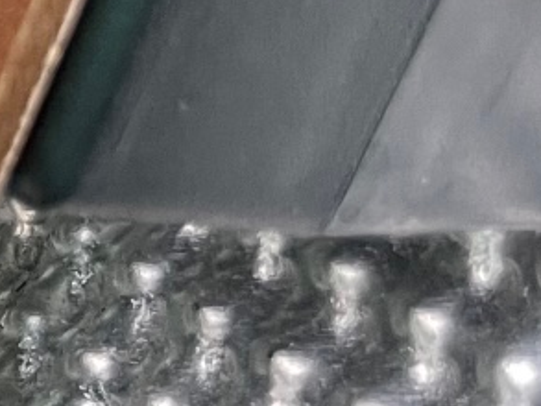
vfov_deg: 8.2
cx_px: -1060
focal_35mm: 179
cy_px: -87
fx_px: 2799
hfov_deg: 9.0
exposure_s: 1/60
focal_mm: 4.2
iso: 160
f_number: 1.6
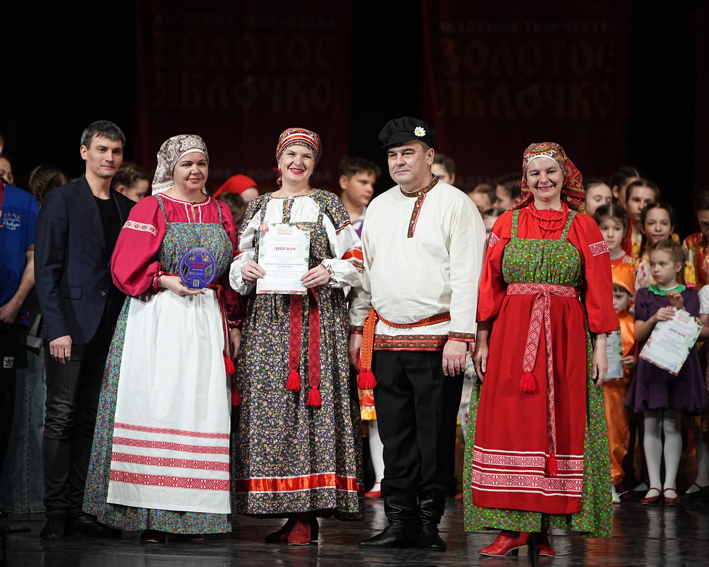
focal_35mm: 175
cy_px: 284
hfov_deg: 11.0
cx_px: 311
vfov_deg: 8.8
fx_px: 3672
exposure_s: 1/320
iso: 2500
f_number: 2.8
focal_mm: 155
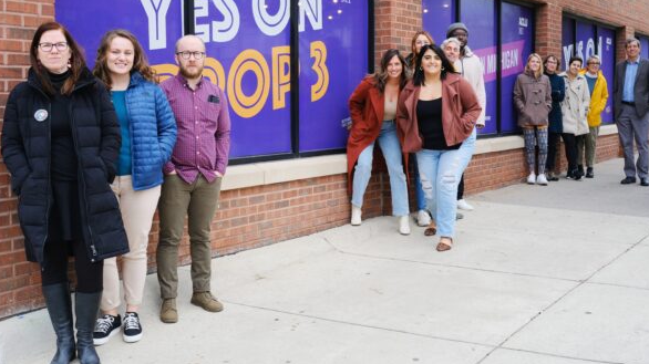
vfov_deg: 27.0
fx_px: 757
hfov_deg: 46.4
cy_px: 146
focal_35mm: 44
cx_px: 321
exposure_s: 1/480
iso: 1000
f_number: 5.6
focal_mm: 27
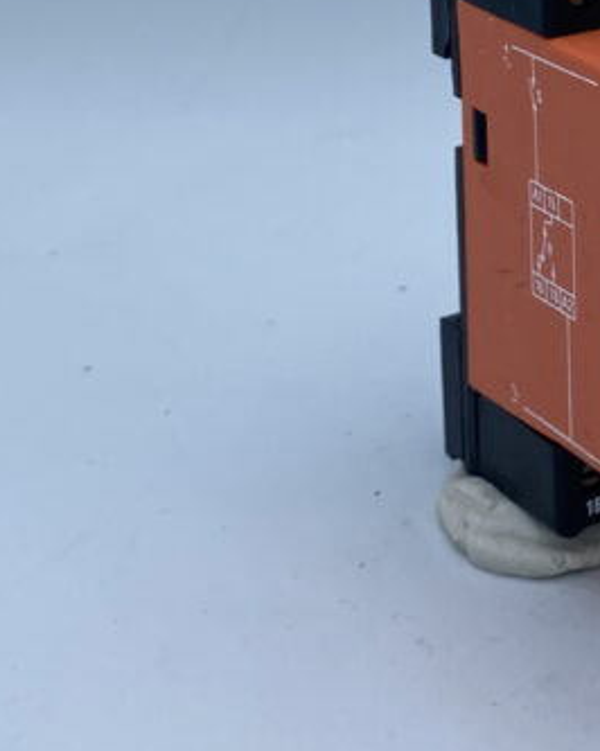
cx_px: 668
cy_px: 219
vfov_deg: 30.6
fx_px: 1355
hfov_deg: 23.4
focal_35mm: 61
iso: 32
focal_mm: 4.25
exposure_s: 1/1585
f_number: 1.8
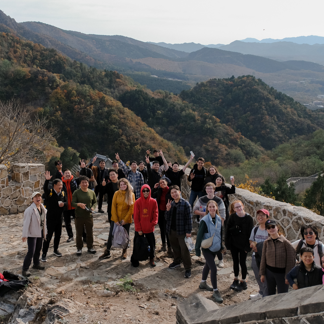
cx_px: 111
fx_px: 434
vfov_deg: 40.9
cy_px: 162
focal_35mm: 41
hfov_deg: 40.5
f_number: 3.5
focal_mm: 21.5
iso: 1250
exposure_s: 1/8000
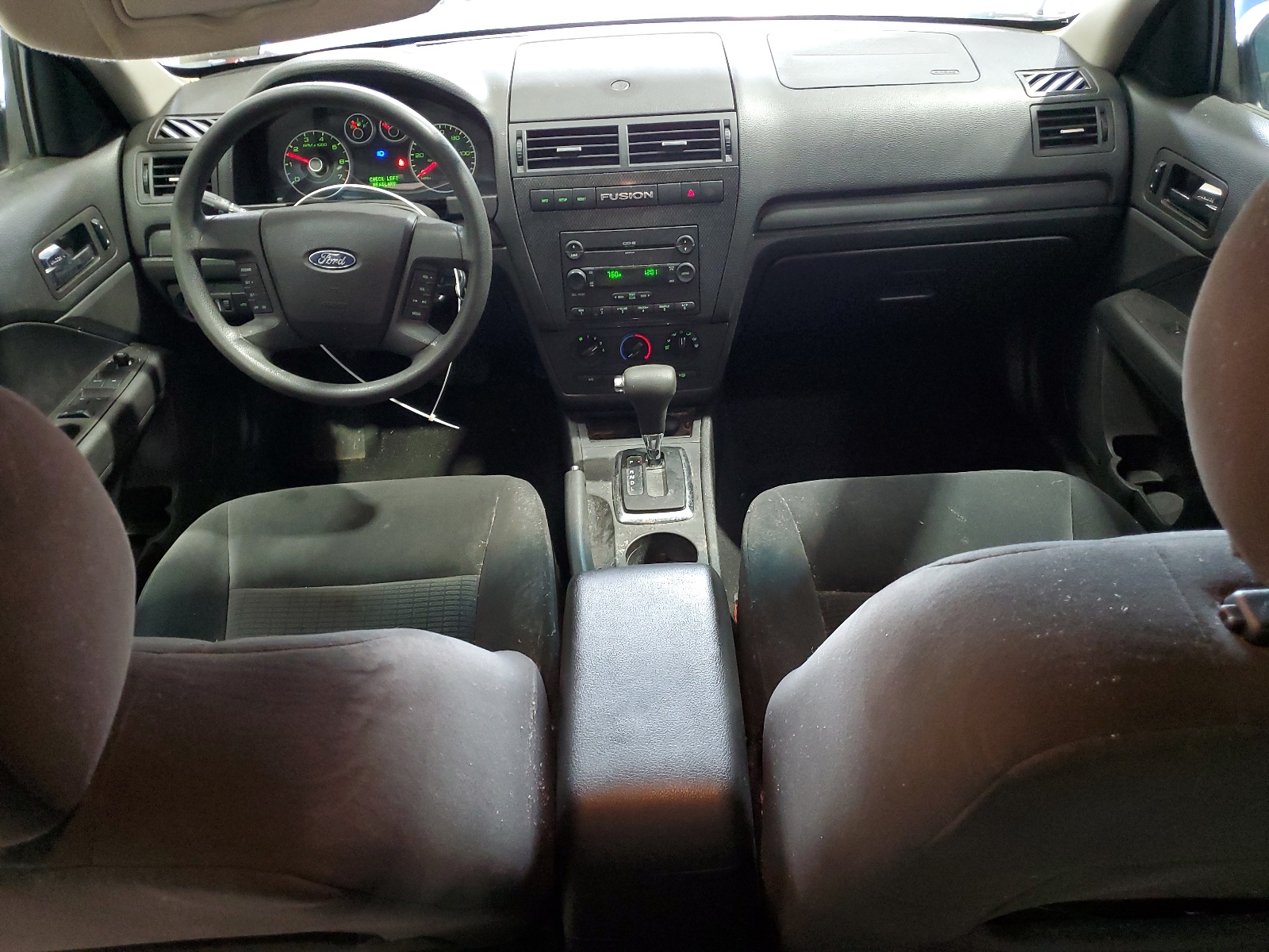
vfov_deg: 53.1
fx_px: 953
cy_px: 476
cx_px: 634
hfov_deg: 67.3
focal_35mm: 26
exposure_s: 1/30
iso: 301
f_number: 1.5
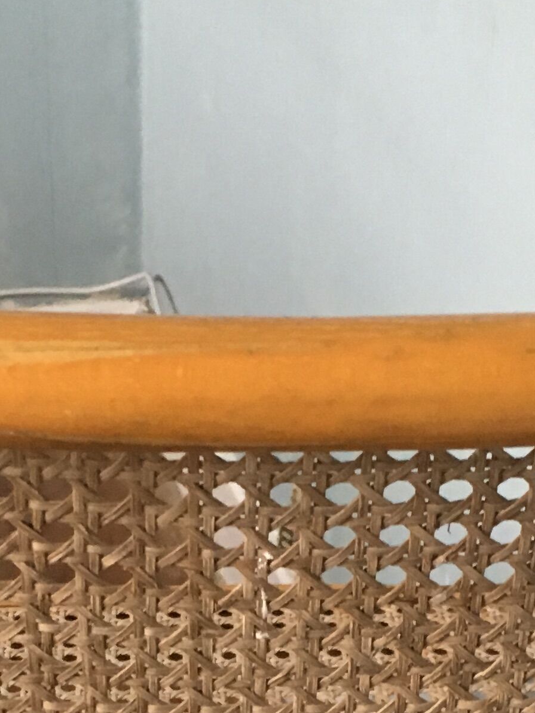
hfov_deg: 15.1
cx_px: 224
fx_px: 2019
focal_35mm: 98
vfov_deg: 19.4
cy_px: 734
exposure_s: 1/33
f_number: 2.2
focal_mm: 4.15
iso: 200
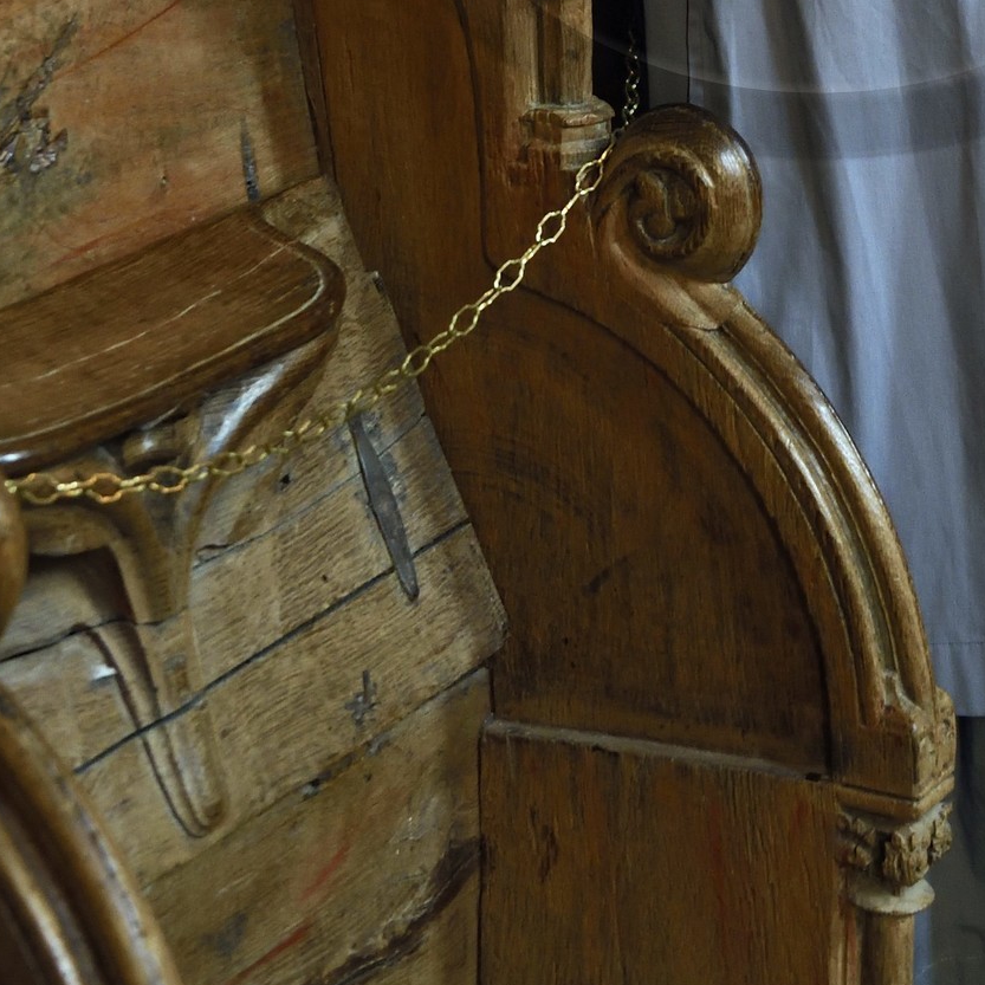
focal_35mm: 98
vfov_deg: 16.5
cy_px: -396
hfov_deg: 17.6
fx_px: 3155
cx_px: 818
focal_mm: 40
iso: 1600
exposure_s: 1/13
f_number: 5
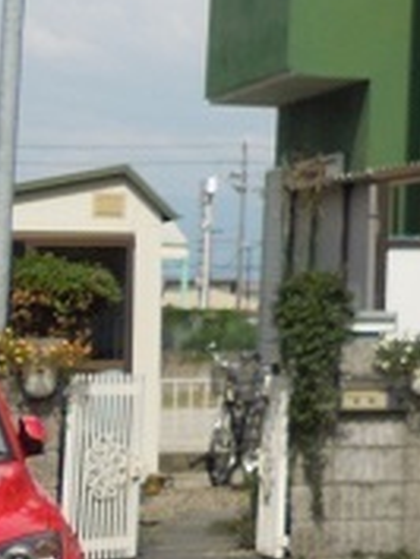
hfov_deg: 7.1
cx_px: 1329
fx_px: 2941
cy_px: -51
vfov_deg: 10.7
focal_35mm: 182
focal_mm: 6.3
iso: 100
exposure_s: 1/250
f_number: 7.4
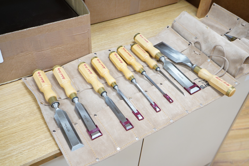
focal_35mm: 37
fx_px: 256
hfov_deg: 51.9
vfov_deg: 35.9
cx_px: 124
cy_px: 83
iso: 2500
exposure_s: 1/80
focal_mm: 37
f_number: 6.3
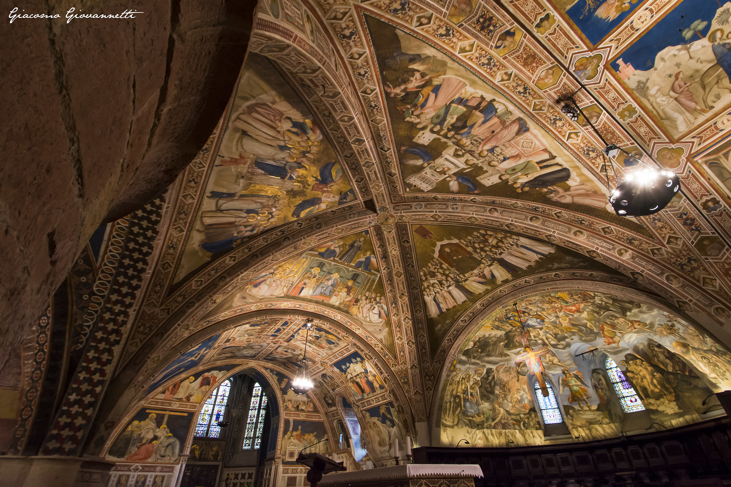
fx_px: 305
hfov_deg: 100.4
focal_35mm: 15
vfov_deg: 77.3
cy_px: 244
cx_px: 366
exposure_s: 1/13
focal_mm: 10
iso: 1600
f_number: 6.3
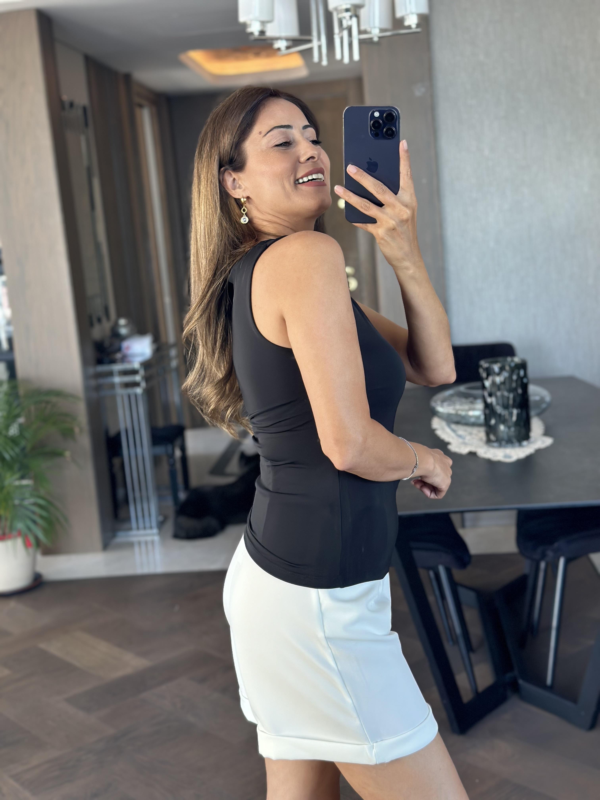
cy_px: 400
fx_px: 1109
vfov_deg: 39.7
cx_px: 300
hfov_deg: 30.3
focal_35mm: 48
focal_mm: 6.86
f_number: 1.78
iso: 125
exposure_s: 1/88
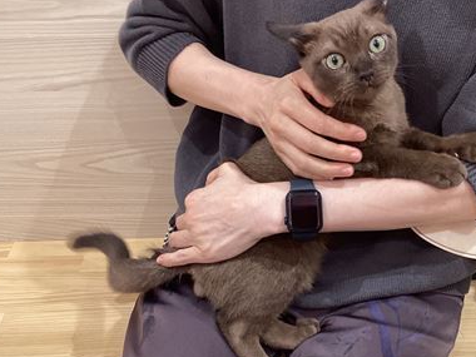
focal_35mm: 49
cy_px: 194
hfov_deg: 38.8
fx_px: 674
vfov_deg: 29.7
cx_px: 279
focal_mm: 3.3
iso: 80
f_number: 2.4
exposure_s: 1/50
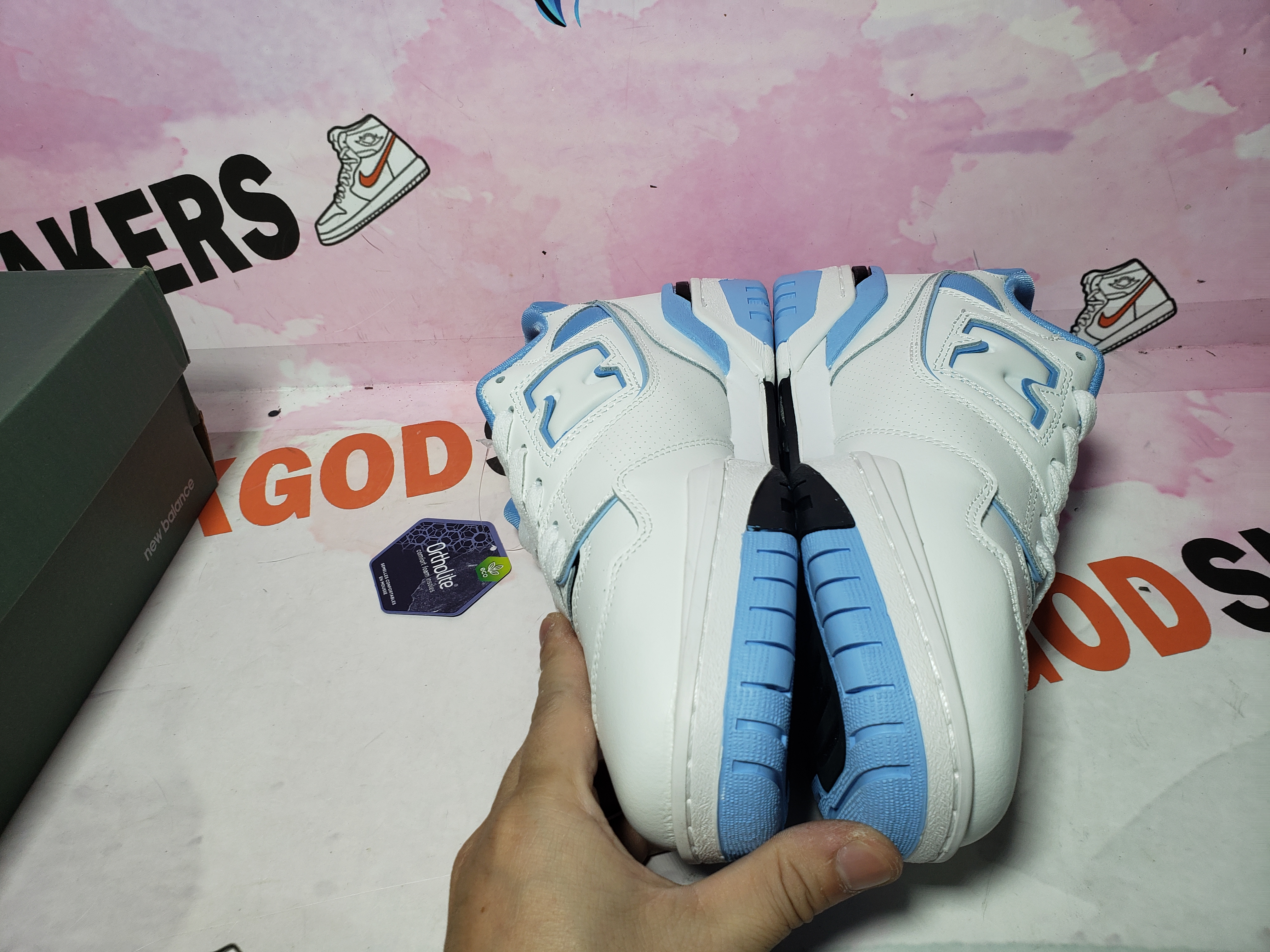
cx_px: 635
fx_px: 954
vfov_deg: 53.1
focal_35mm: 26
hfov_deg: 67.3
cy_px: 476
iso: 50
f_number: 2.4
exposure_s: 1/296
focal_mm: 4.3
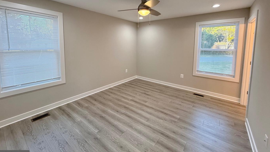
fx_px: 115
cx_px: 136
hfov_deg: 99.4
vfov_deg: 65.9
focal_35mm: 16
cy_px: 55
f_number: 2.2
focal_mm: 2.22
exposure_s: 1/120
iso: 250
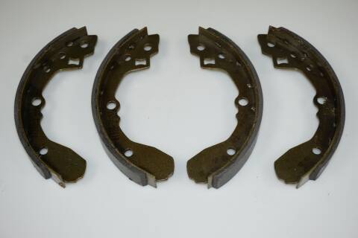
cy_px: 119
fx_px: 522
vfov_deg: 25.8
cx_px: 179
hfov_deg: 37.9
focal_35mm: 52
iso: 100
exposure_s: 1/60
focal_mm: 35
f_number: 5.6
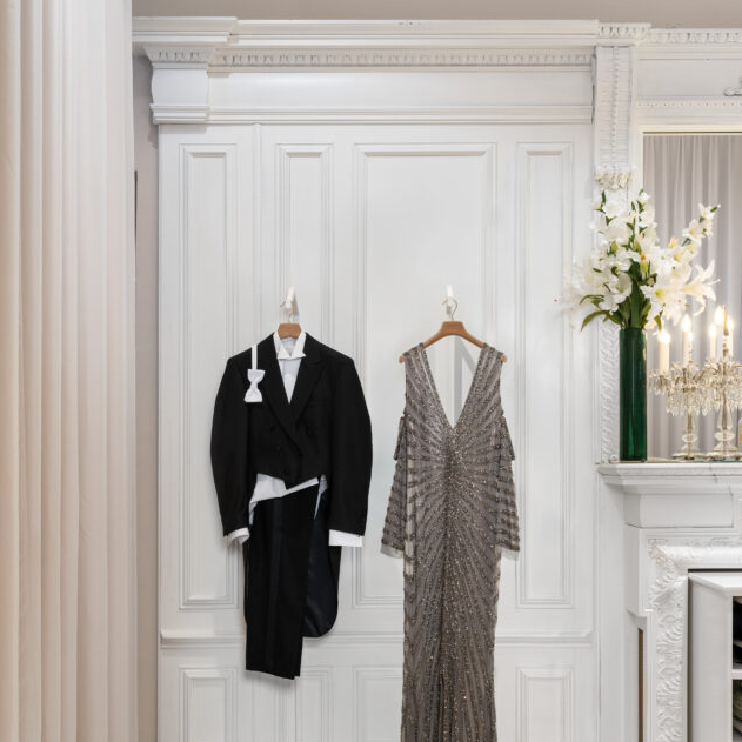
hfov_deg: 39.2
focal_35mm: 43
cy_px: 448
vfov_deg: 39.0
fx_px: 1043
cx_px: 383
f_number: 8
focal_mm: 31
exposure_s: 1/13
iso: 200
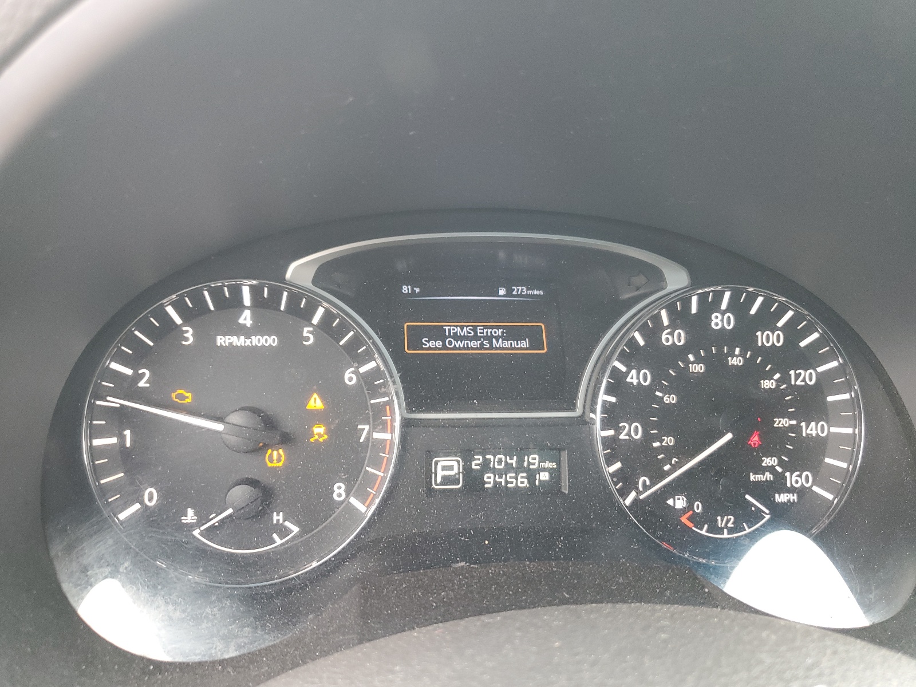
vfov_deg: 53.1
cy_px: 344
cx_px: 458
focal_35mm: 26
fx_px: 688
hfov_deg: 67.3
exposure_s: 1/60.2
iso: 102
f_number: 1.5
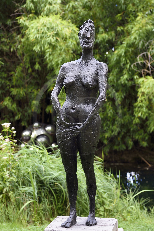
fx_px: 398
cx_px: 77
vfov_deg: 32.4
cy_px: 116
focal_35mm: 62
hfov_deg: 21.9
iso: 400
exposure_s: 1/125
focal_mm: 62
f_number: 5.6
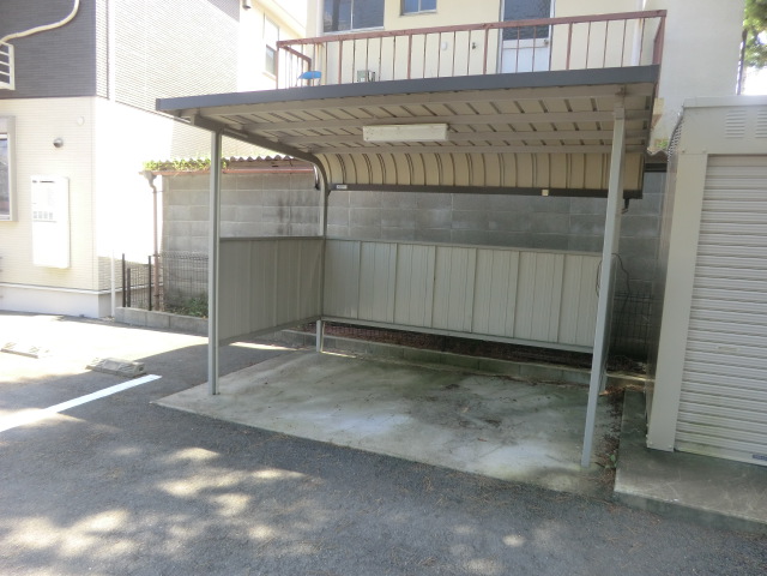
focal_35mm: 24
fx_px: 532
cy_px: 288
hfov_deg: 71.6
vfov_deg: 56.8
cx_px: 384
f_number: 3.2
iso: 80
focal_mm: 4.3
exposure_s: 1/100
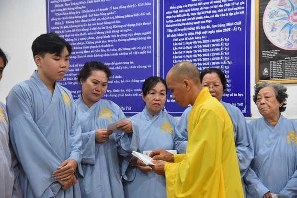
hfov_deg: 30.9
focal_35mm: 65
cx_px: 148
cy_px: 99
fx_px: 536
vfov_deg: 20.9
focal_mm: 65
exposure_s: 1/60
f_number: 4
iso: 560
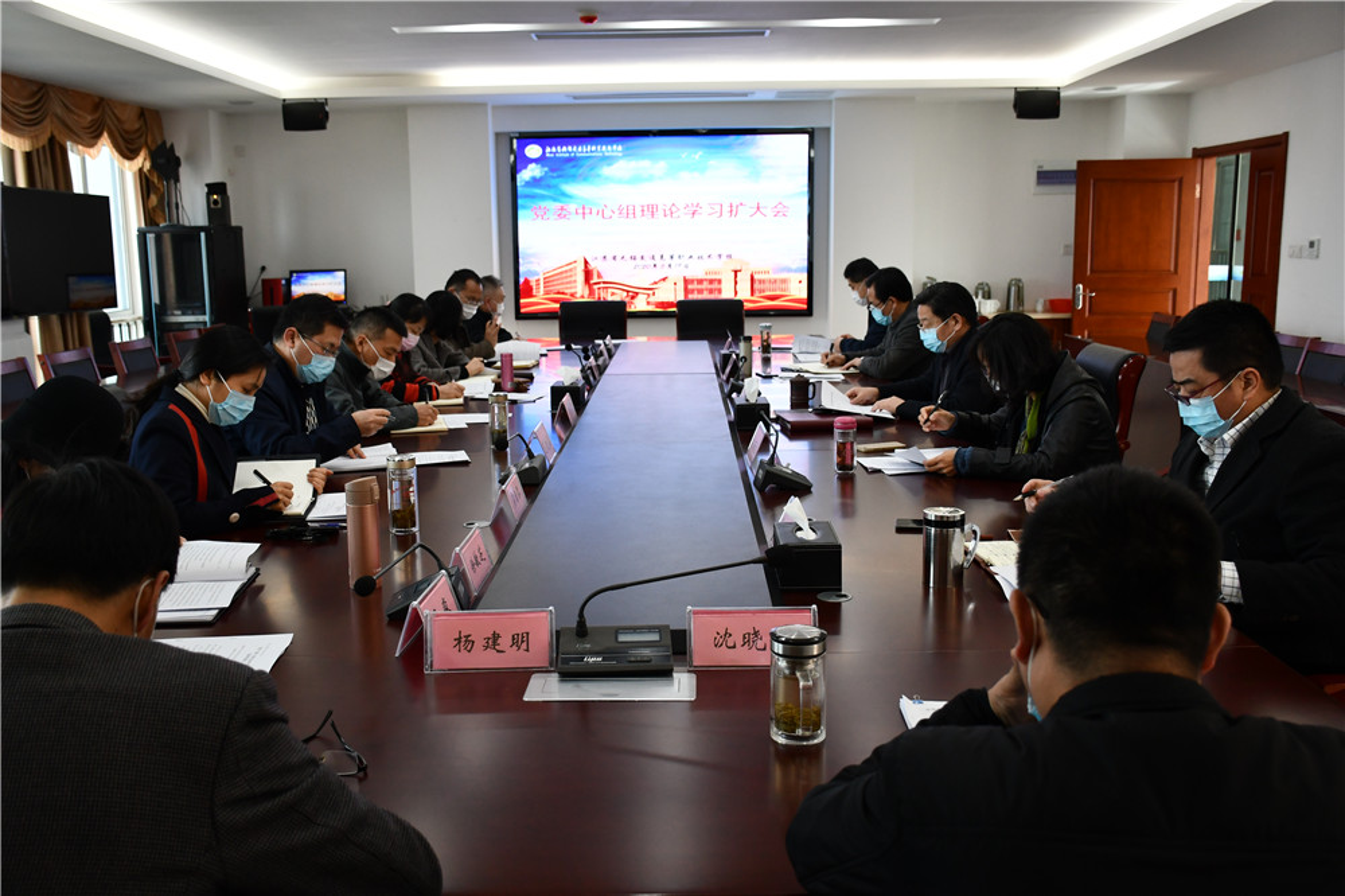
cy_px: 448
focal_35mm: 34
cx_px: 672
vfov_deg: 38.9
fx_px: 1270
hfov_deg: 55.8
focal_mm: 23
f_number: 3.8
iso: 800
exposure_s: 1/200
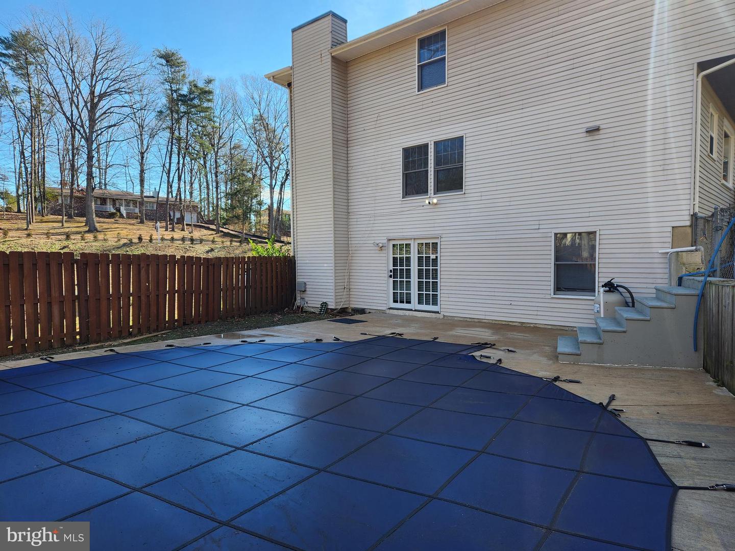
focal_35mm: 23
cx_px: 368
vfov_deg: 58.9
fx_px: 488
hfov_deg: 73.9
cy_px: 276
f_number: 1.8
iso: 20
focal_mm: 5.4
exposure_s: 1/416
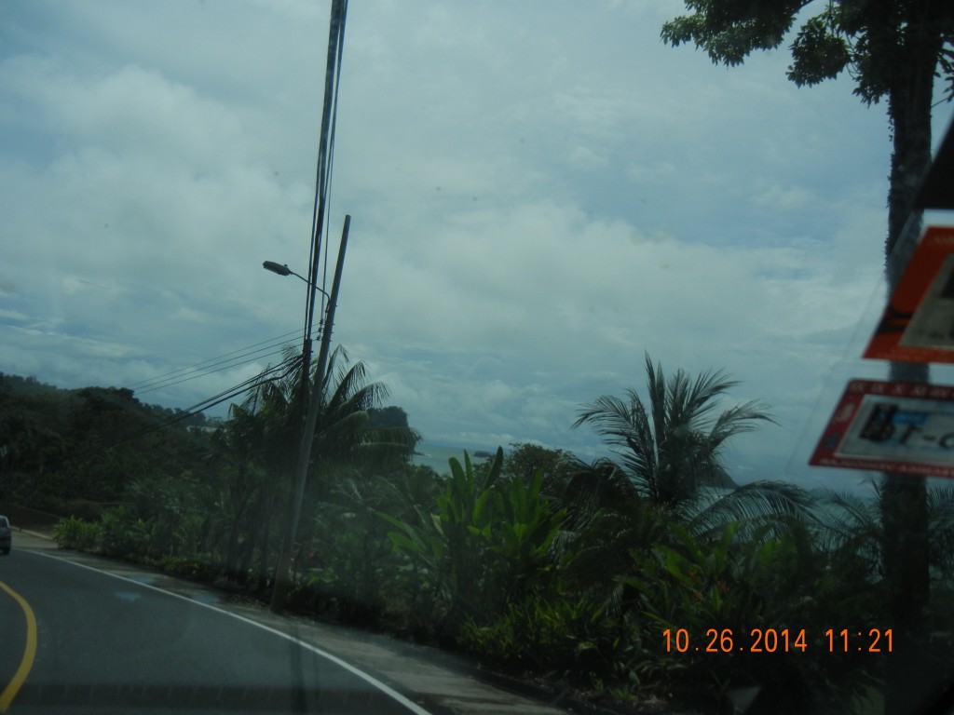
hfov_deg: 60.0
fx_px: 827
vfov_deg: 46.8
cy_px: 358
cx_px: 477
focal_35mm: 30
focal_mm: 5.4
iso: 160
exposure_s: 1/1520
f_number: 7
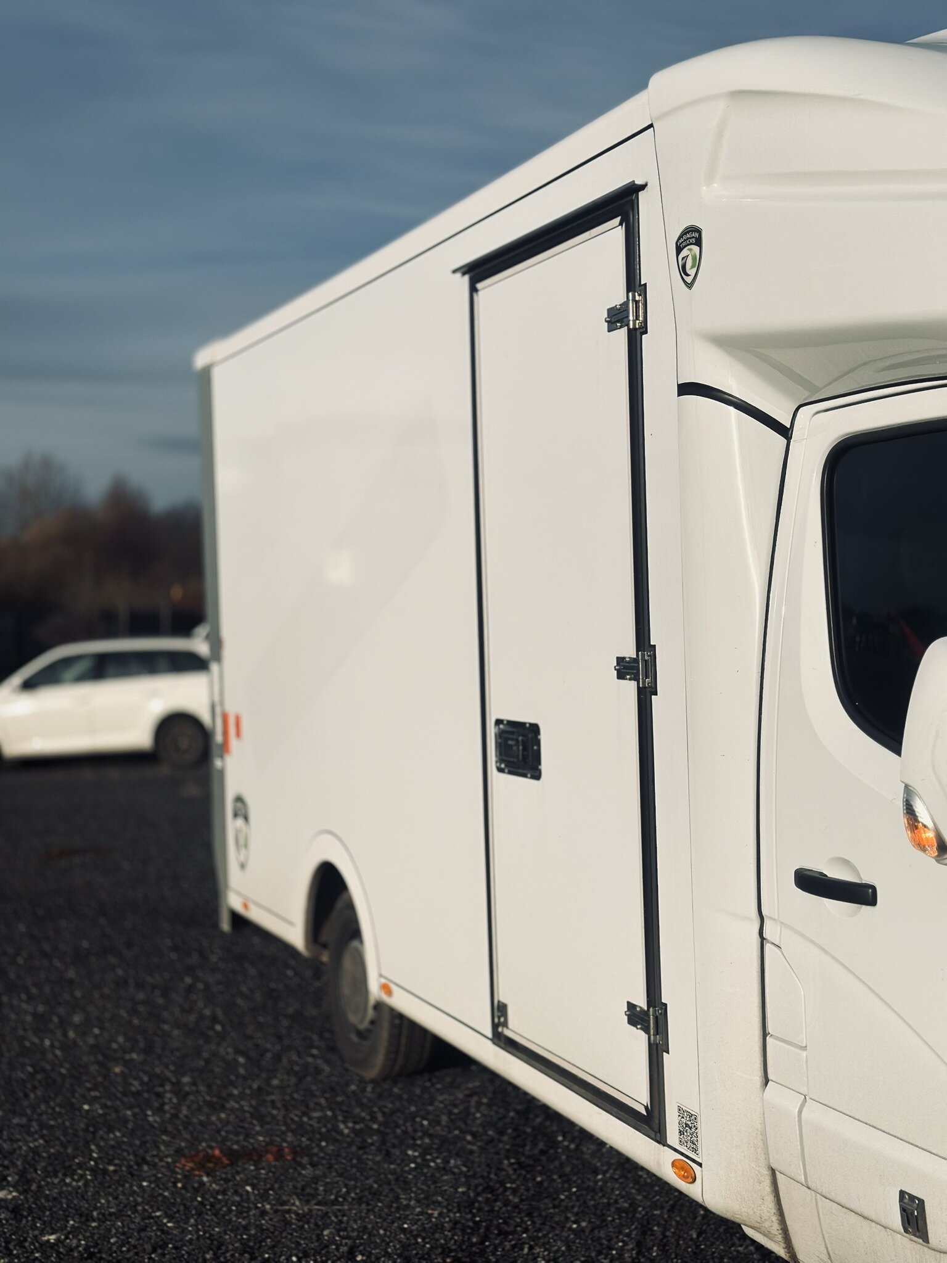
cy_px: 632
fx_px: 1751
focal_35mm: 48
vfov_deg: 39.7
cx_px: 474
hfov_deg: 30.3
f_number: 1.78
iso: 100
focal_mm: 6.86
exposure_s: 1/12048
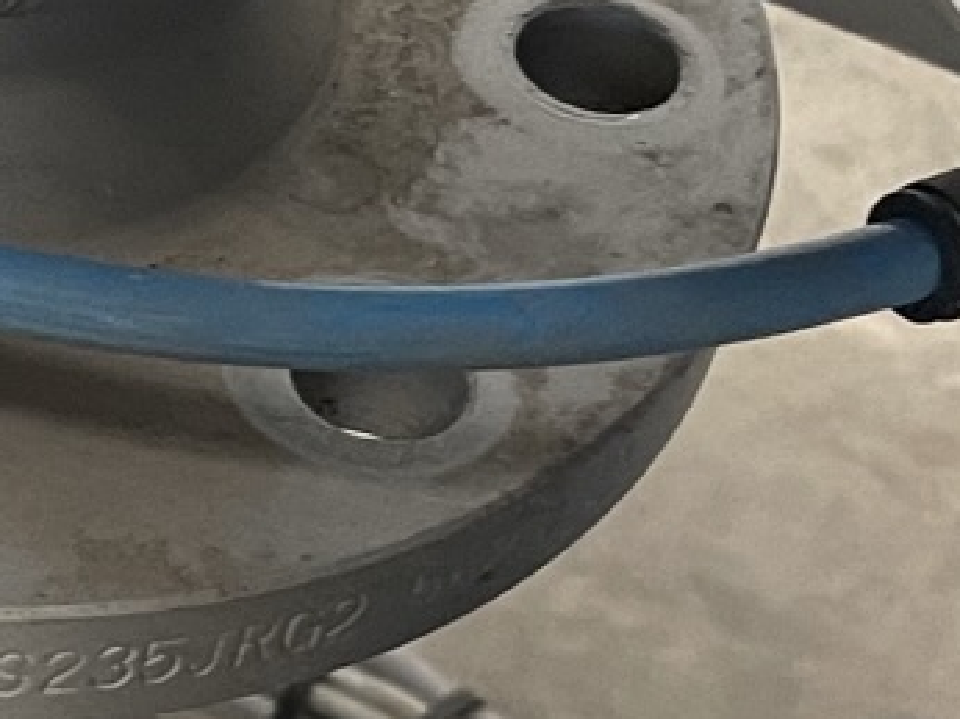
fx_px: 4268
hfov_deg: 11.9
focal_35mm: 154
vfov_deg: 9.5
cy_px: 744
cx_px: -710
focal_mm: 5.1
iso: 160
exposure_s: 1/60
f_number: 1.6
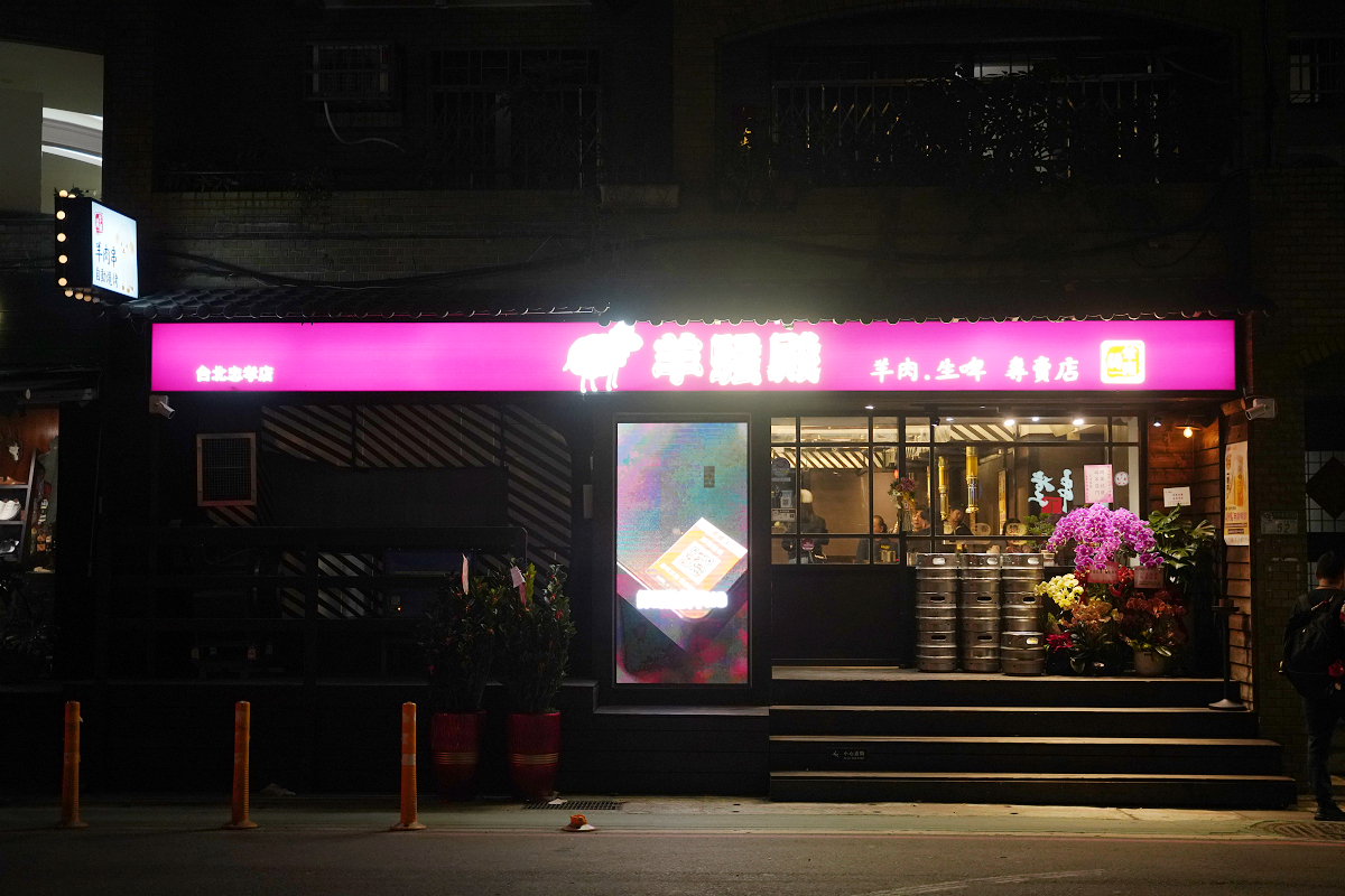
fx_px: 1644
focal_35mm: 44
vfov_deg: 30.5
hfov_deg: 44.5
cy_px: 448
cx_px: 672
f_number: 2.8
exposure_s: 1/160
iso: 1600
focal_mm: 44
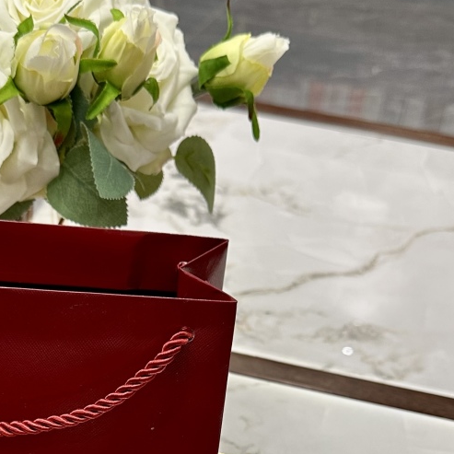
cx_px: 162
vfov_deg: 26.0
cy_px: 472
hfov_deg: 27.6
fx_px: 920
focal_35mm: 62
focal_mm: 6.86
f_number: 1.78
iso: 125
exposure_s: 1/50
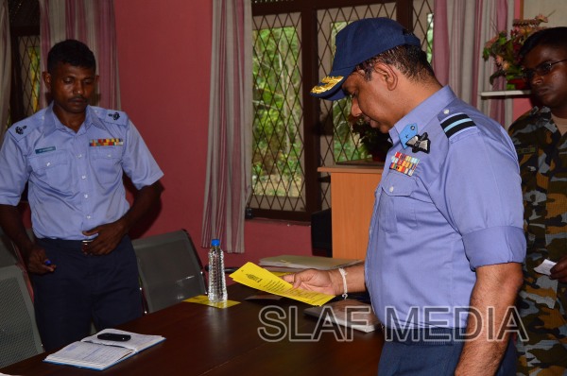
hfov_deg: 38.9
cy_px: 188
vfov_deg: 26.4
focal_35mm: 51
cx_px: 284
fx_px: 802
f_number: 5.6
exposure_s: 1/200
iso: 400
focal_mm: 34
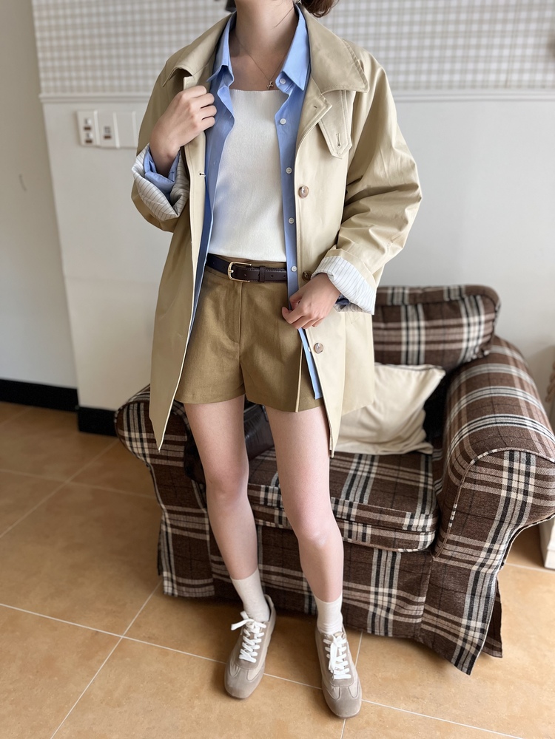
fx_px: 556
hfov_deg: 53.1
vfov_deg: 67.3
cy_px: 370
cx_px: 278
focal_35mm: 26
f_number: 1.6
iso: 125
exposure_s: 1/91
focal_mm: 5.1
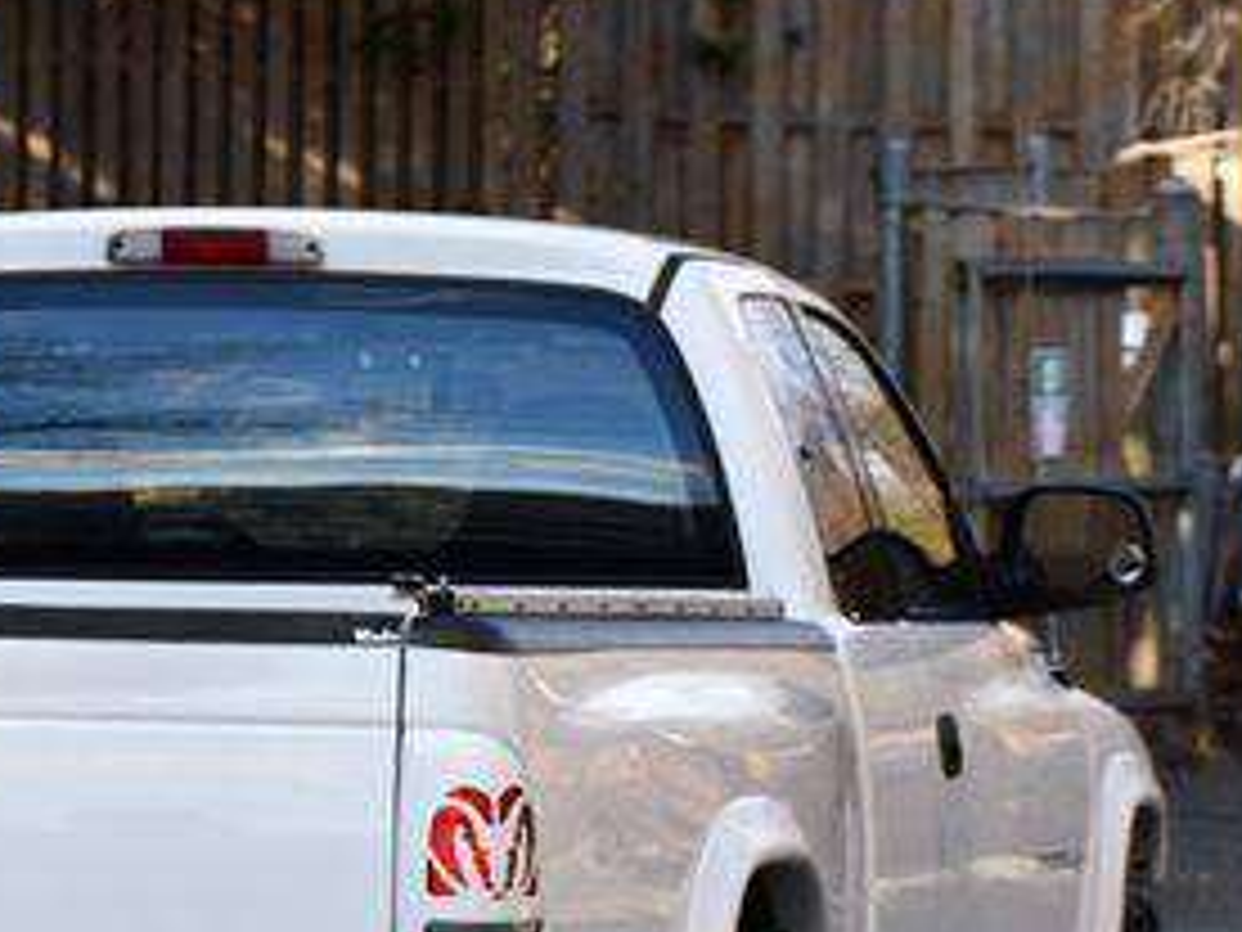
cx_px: 76
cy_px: 752
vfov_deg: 5.7
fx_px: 9365
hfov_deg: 7.6
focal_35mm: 261
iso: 200
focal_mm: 78
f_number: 6.3
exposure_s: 1/250
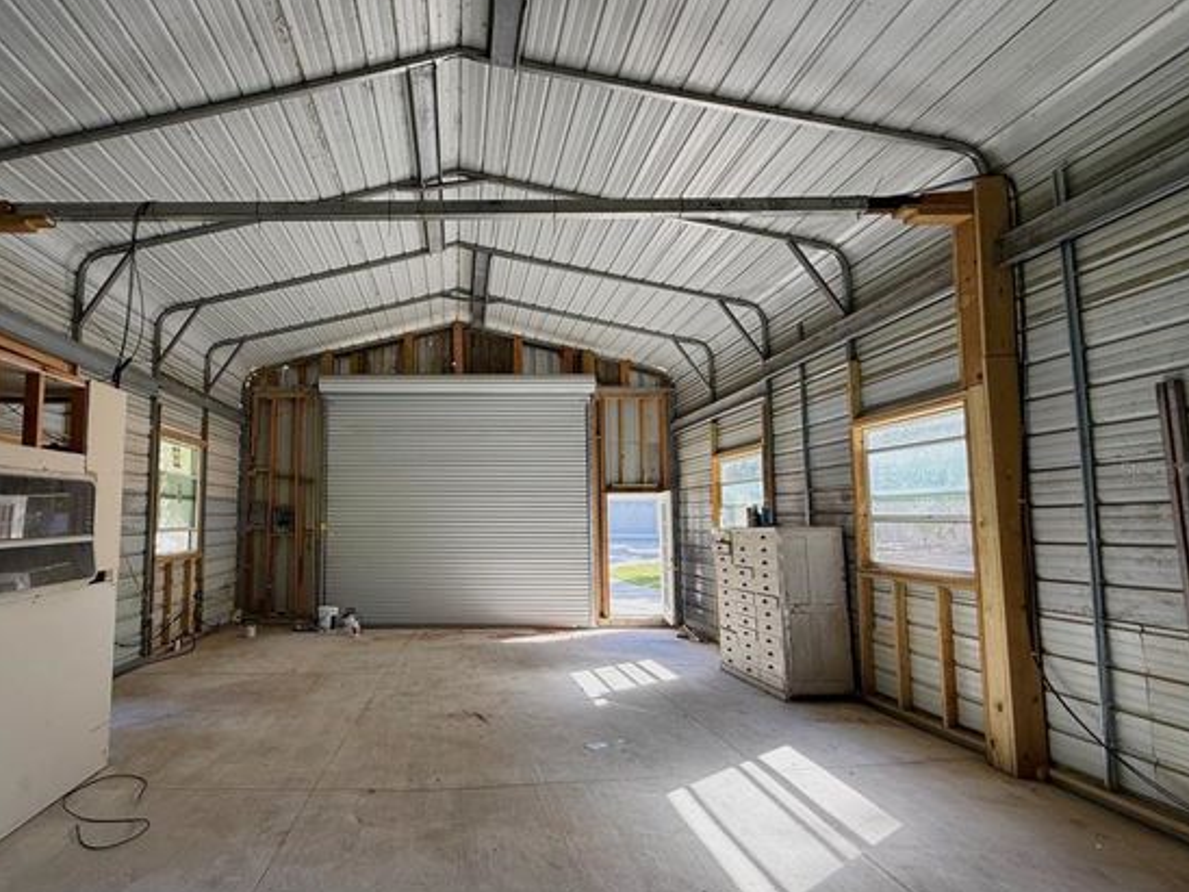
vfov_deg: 71.5
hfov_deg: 86.0
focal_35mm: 18
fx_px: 618
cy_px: 469
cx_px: 446
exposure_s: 1/99
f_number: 2.2
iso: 80
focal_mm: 2.22
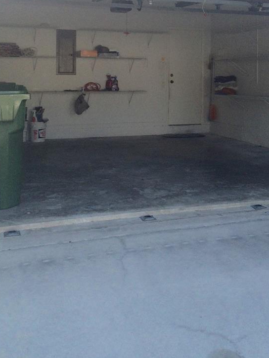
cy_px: 73
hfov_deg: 30.2
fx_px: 497
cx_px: 168
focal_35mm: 48
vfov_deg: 38.2
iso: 32
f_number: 2.2
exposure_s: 1/733
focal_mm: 4.15
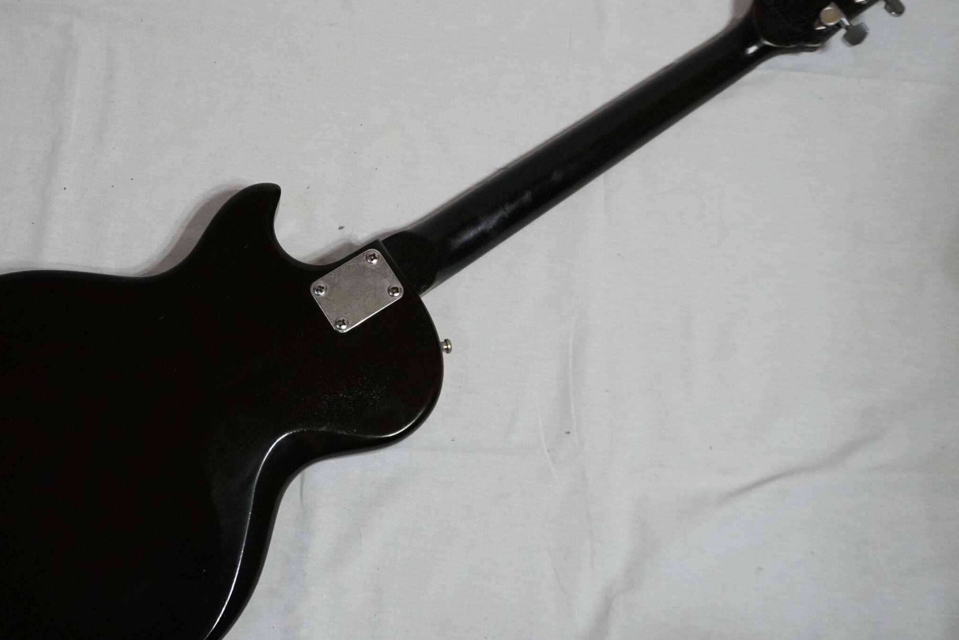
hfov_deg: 48.4
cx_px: 363
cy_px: 292
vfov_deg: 33.7
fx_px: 1056
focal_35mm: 40
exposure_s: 1/160
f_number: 4
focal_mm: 21
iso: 2500
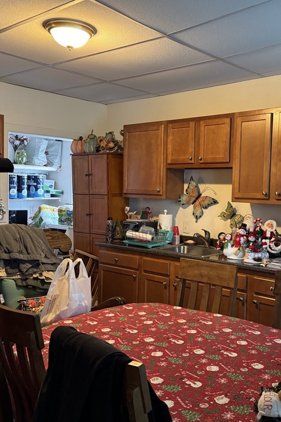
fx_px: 398
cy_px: 209
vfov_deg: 55.8
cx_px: 185
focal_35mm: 34
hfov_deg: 38.5
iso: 640
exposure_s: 1/40
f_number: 1.78
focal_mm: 6.76
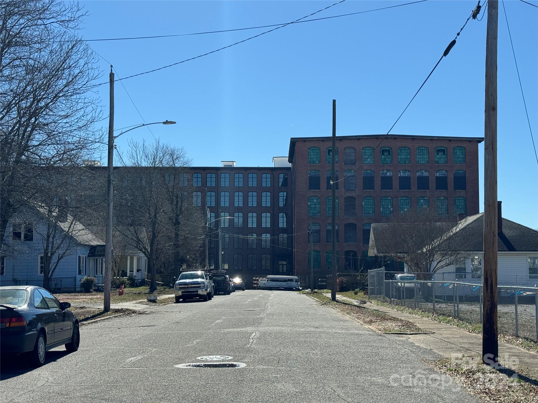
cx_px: 269
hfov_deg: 39.7
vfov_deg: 30.3
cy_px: 202
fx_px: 746
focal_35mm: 48
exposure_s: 1/5848
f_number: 1.78
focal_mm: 6.86
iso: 64
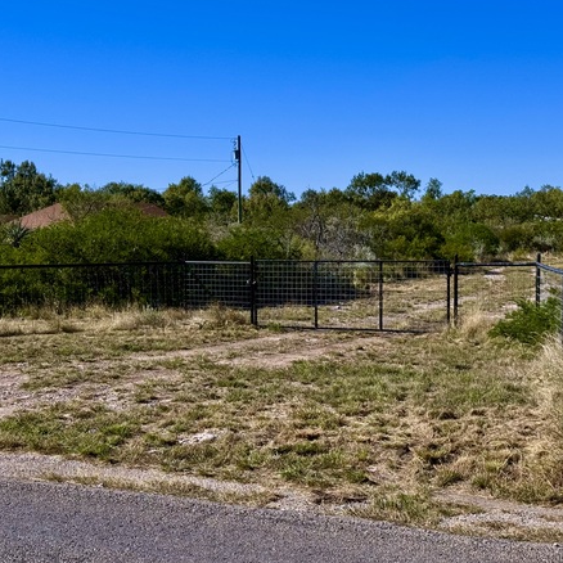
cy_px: 279
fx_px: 1141
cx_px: 342
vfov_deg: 27.7
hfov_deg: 27.7
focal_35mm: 62
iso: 64
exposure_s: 1/5848
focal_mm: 6.76
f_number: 1.78
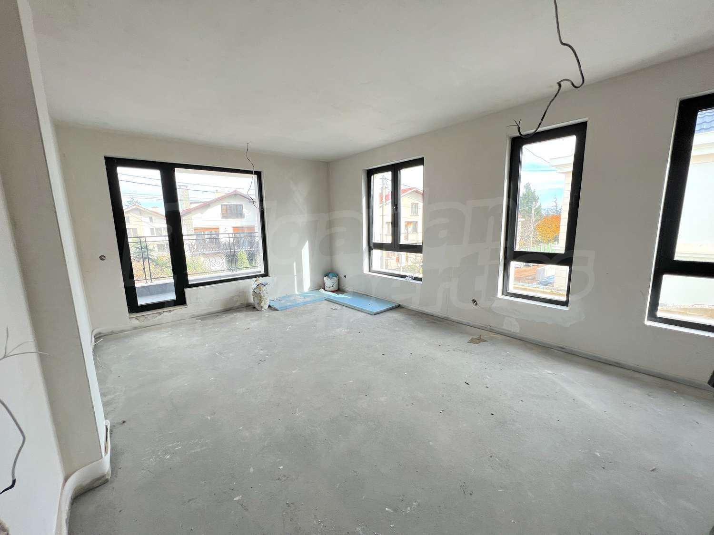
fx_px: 268
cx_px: 357
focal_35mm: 13
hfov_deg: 106.2
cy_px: 268
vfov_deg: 89.9
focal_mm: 1.57
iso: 32
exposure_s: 1/133
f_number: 1.8
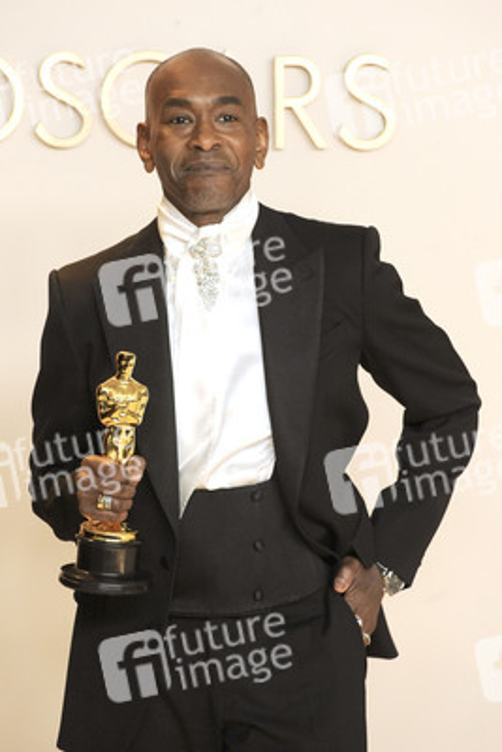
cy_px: 376
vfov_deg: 10.3
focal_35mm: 200
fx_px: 4179
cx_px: 251
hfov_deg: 6.9
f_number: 5.6
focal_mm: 200
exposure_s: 1/160
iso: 2000
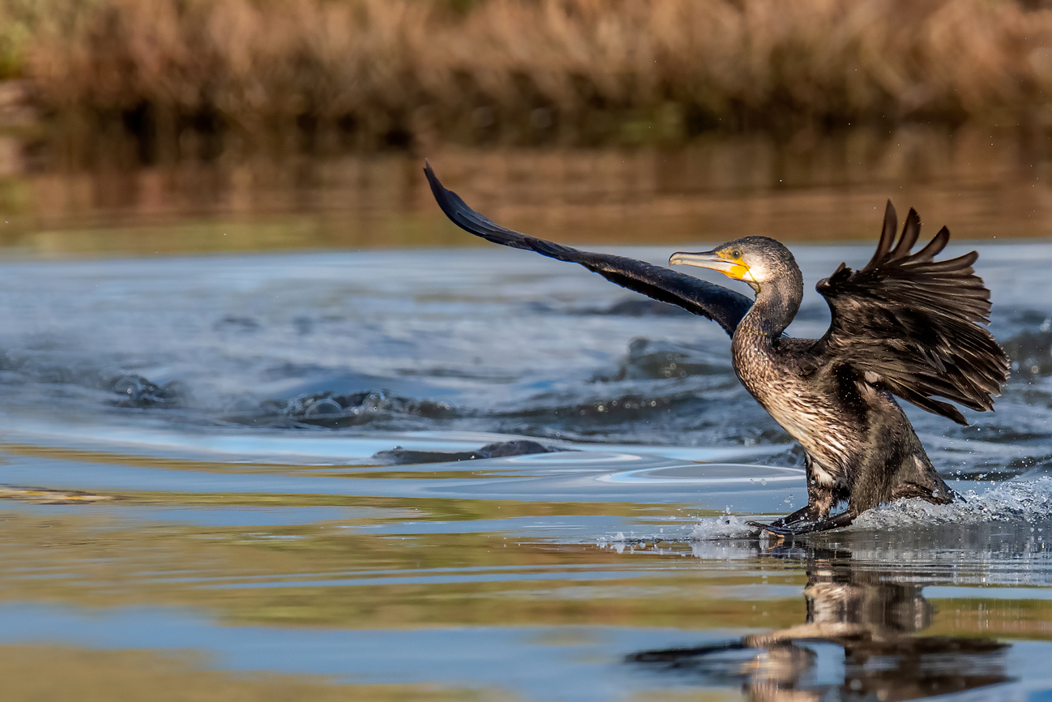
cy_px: 388
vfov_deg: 1.2
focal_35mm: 1109
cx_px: 633
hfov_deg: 1.9
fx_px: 32413
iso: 1100
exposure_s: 1/2500
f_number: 8
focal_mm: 600
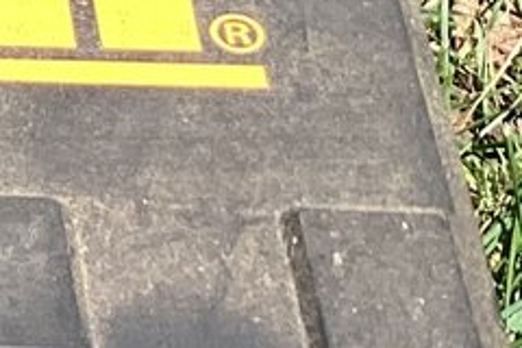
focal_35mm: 203
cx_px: -825
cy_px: -138
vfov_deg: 6.7
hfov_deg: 8.9
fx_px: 2943
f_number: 2.4
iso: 25
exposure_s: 1/831
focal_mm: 3.3
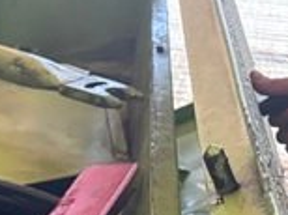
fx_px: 972
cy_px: 485
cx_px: -299
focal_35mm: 117
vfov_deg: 11.0
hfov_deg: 14.0
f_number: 1.78
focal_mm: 6.76
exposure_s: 1/35
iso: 1000
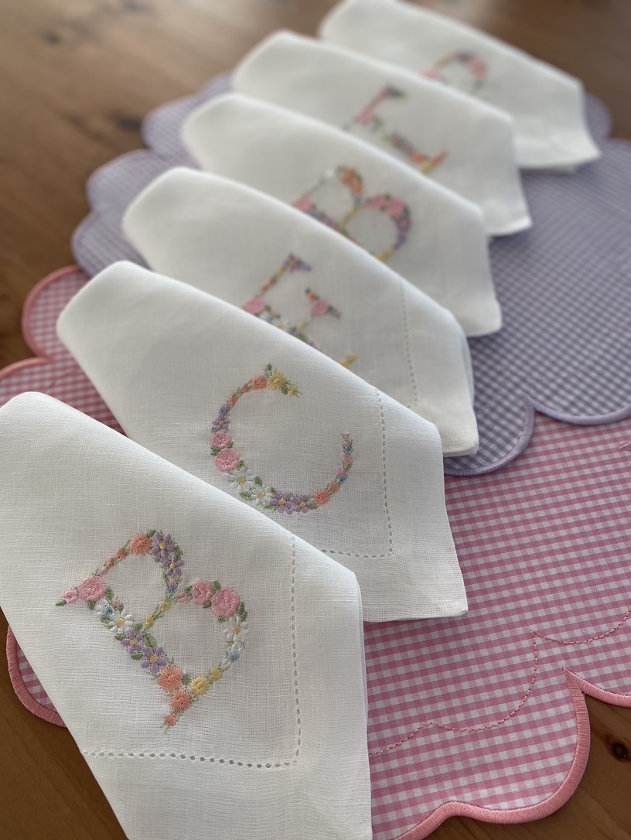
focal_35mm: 26
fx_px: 631
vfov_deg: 67.3
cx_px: 316
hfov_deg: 53.1
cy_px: 420
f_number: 1.8
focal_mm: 4.25
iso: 50
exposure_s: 1/121
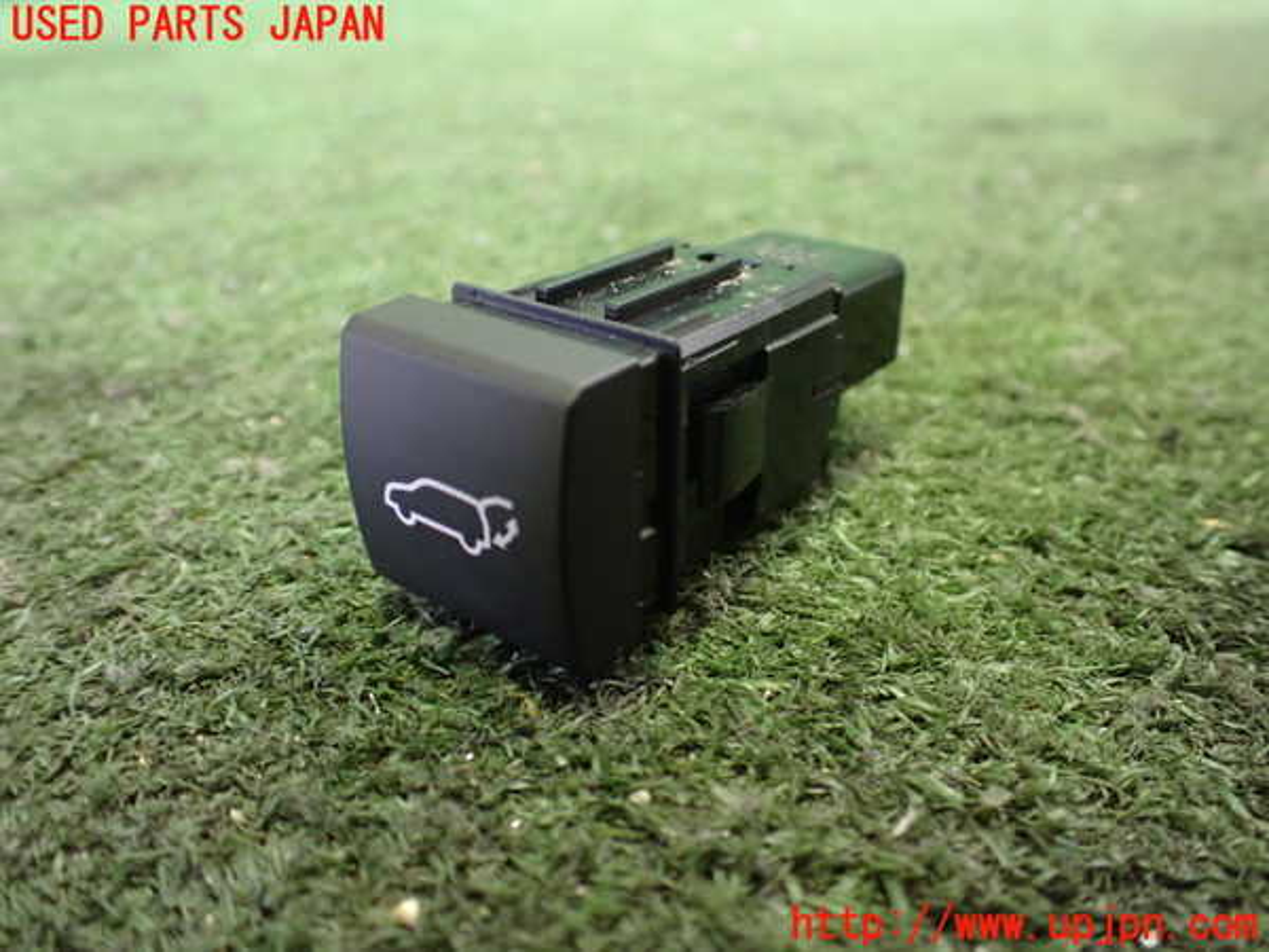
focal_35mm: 30
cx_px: 634
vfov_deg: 46.8
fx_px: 1100
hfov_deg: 60.0
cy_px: 476
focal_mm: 5.4
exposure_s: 1/30
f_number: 2.3
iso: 1000
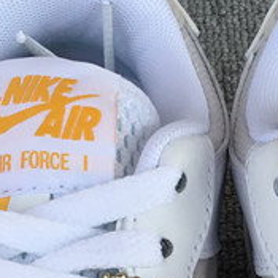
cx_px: 268
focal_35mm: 141
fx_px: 1281
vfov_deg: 12.3
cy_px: 228
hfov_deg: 12.3
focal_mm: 3.3
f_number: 2.4
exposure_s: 1/443
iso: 25
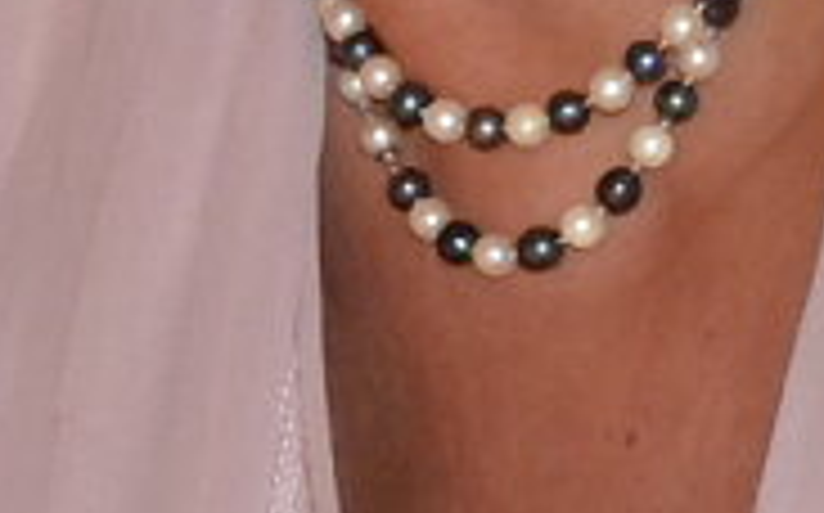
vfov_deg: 4.5
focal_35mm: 291
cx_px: -347
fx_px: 6529
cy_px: -328
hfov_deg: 7.1
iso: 2500
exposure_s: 1/60
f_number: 4.5
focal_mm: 34
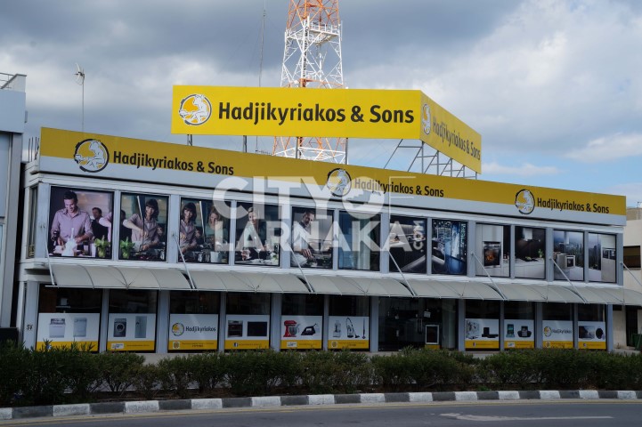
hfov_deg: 41.1
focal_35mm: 48
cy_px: 214
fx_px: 856
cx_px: 321
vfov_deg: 28.0
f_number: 16
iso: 100
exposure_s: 1/100
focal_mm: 32
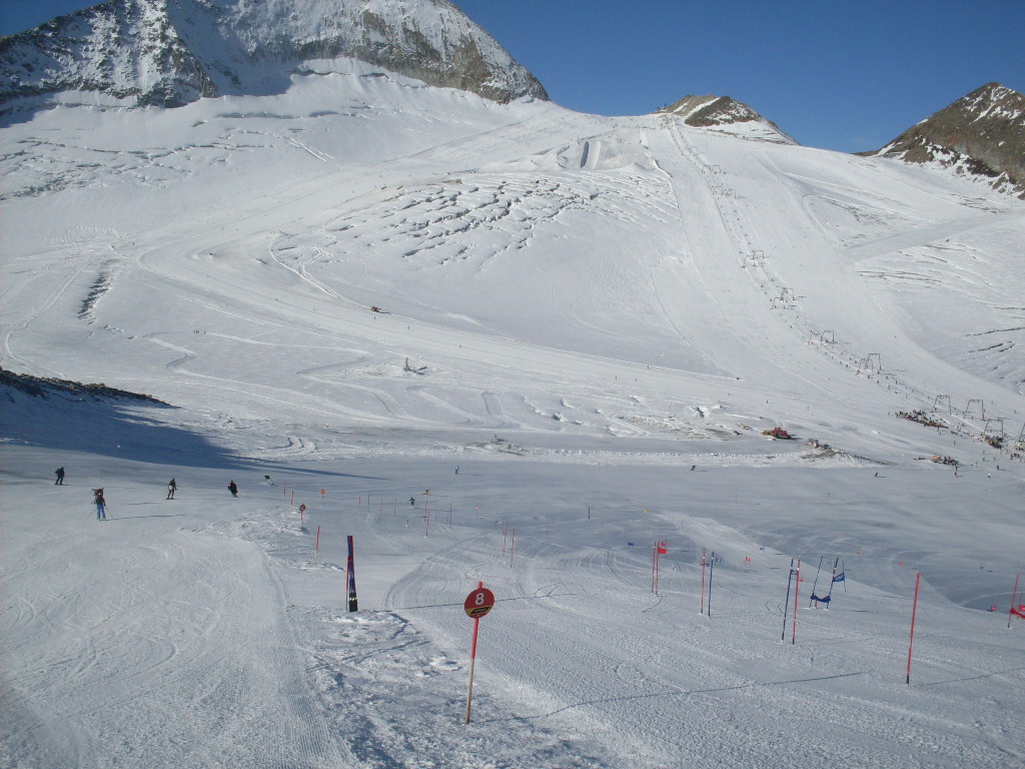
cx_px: 512
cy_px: 384
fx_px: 1125
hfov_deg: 49.0
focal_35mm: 38
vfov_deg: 37.7
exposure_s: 1/750
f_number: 8.4
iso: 80
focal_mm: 6.3
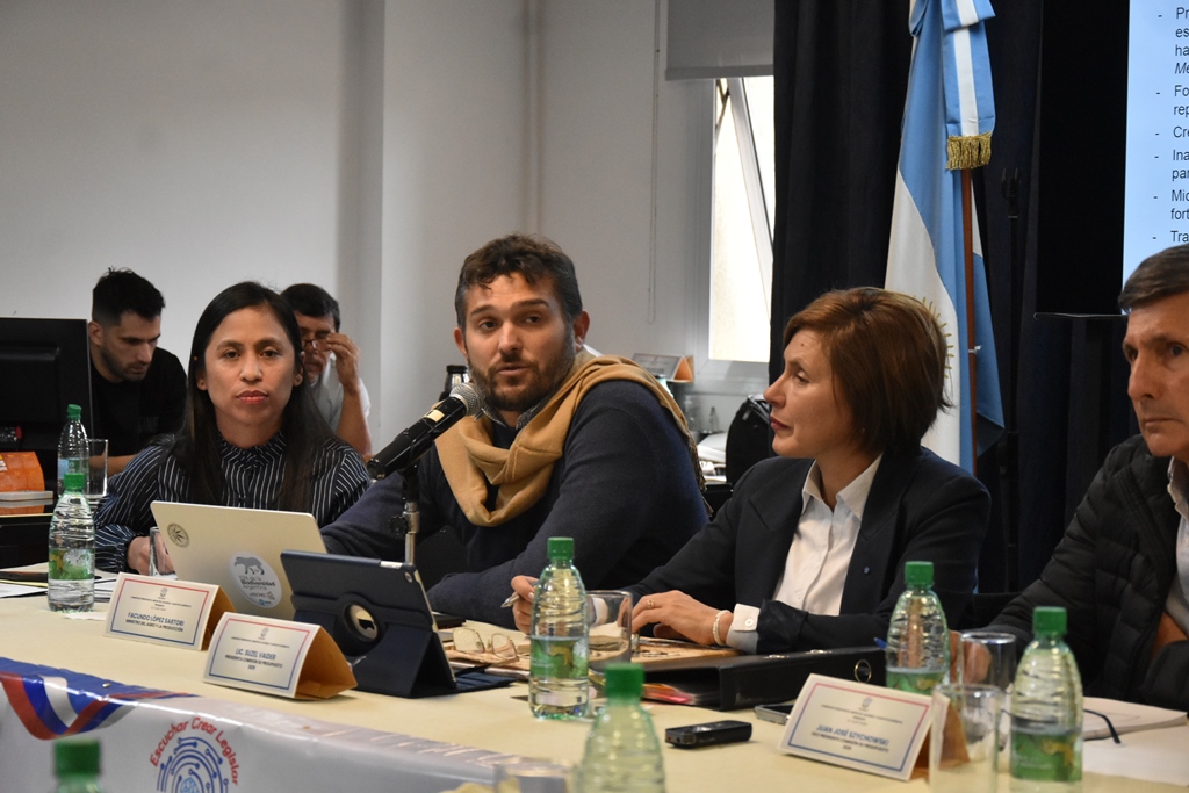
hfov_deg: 23.4
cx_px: 594
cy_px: 396
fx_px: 2874
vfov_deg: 15.7
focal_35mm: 87
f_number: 5
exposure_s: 1/250
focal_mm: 58
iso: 2200
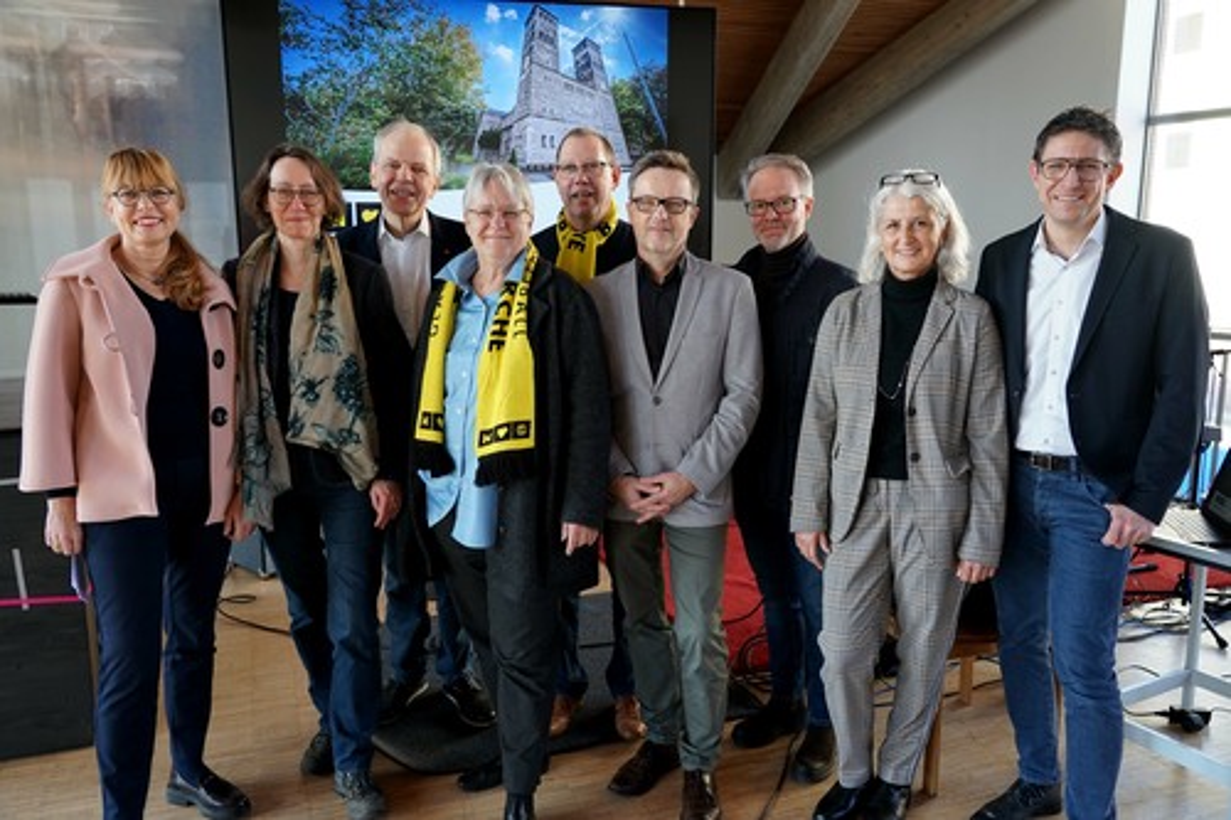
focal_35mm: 29
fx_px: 991
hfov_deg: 63.7
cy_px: 410
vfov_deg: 44.9
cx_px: 616
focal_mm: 29
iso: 320
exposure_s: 1/60
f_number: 4
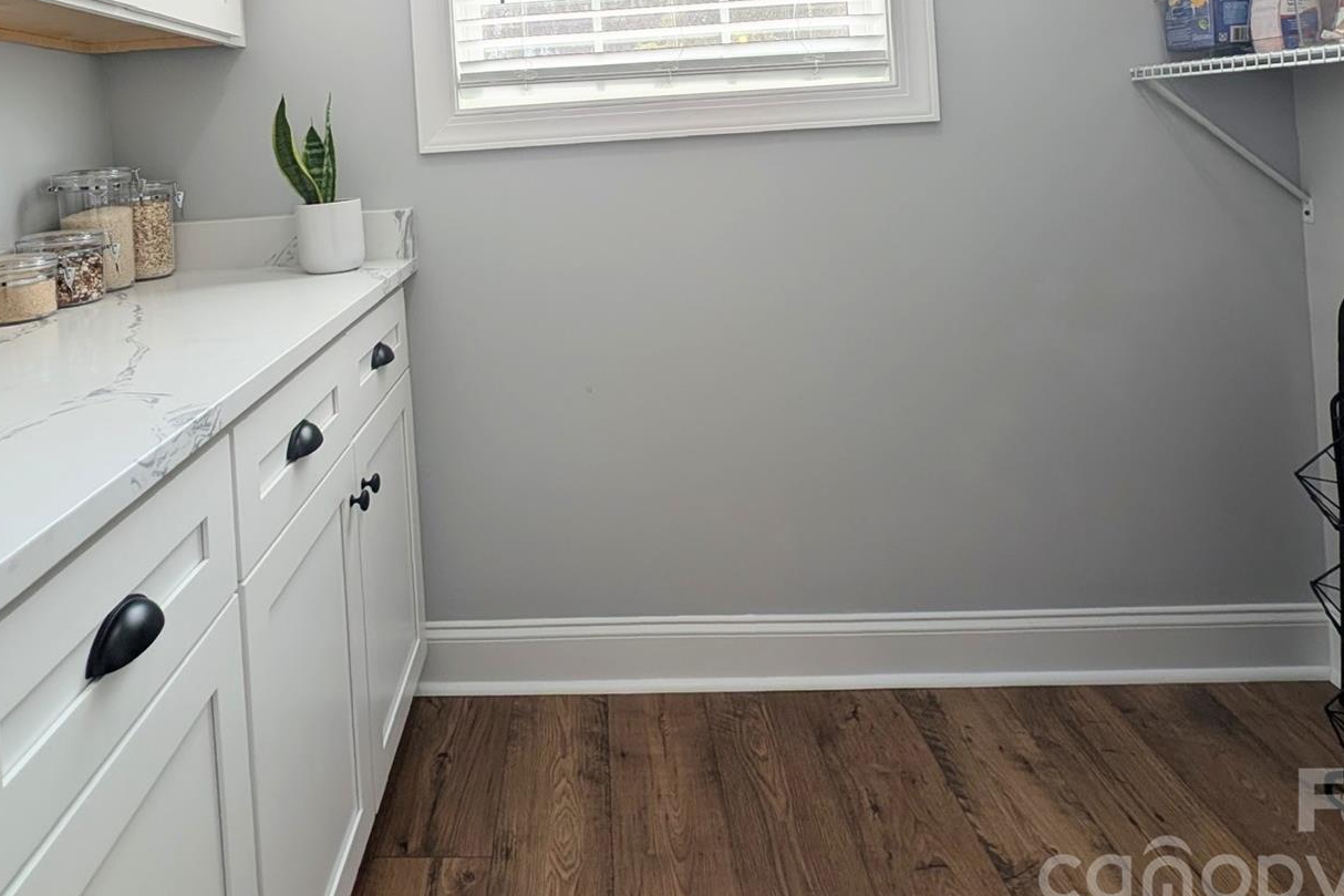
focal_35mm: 21
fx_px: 784
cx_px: 533
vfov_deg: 53.6
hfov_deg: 80.2
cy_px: 125
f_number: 1.95
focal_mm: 2.23
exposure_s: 1/345
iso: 44
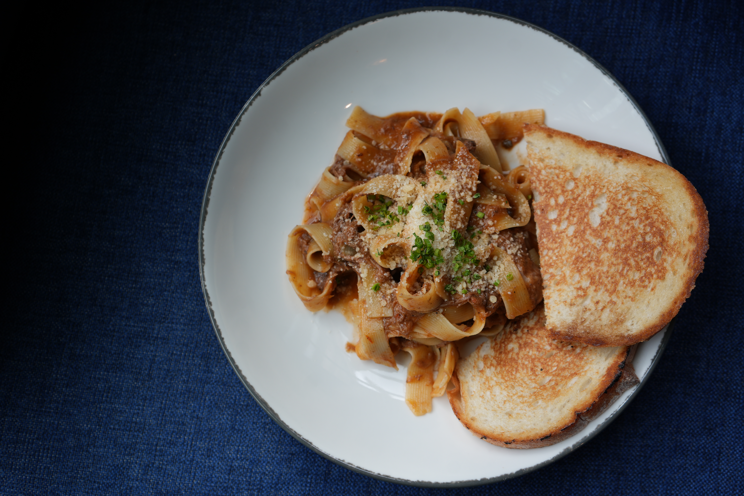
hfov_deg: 43.6
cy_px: 248
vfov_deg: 29.9
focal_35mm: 45
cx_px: 372
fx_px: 930
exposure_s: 1/60
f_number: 4.5
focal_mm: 45
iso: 160
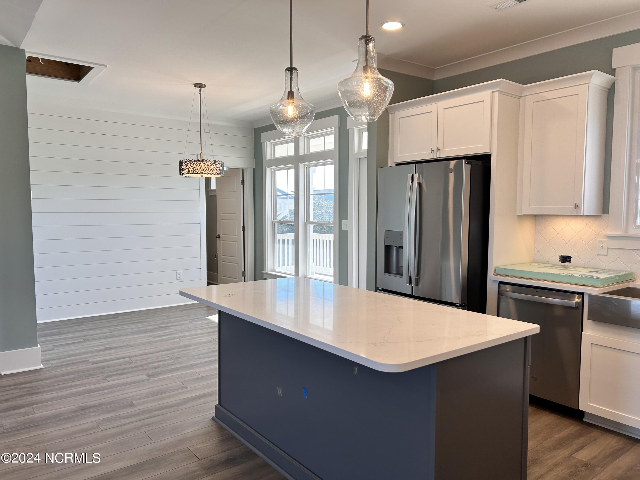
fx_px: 481
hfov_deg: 67.3
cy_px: 240
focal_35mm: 26
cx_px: 320
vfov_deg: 53.1
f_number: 1.5
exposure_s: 1/226
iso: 40
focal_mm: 5.7
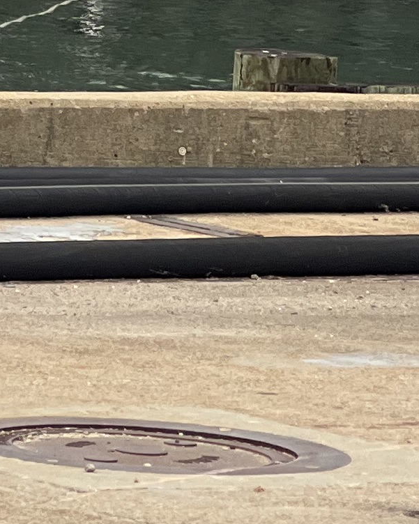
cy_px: -446
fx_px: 5196
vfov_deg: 5.7
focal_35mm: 335
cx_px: -794
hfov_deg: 4.5
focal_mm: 7.5
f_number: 2.2
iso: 20
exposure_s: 1/121
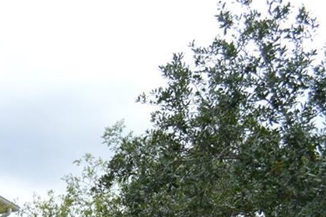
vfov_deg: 12.2
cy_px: 391
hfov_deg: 16.8
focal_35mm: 103
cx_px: -245
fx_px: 932
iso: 360
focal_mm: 18
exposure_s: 1/125
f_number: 5.6
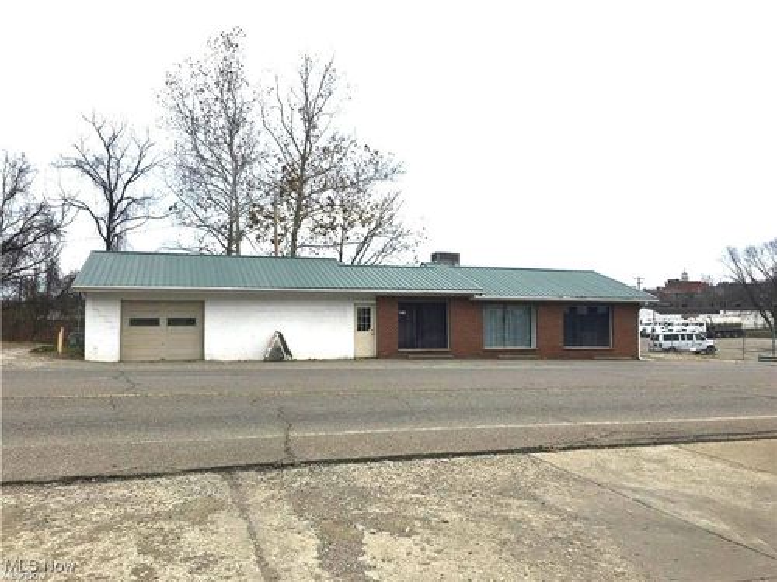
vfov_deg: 48.2
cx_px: 388
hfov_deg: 61.7
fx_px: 651
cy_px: 291
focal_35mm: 29
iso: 25
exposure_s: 1/587
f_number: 2.2
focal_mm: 4.15
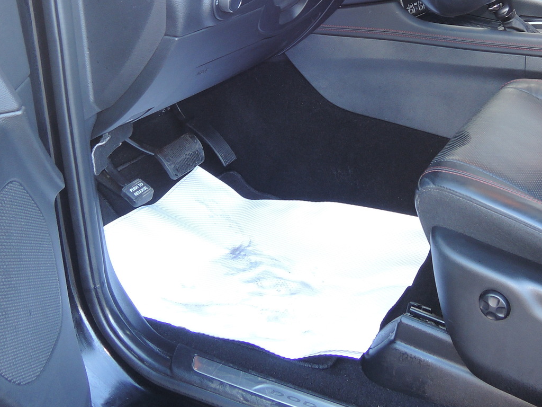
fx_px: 752
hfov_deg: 39.4
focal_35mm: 48
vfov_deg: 29.0
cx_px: 343
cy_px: 37
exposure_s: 1/40
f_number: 2.8
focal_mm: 5.1
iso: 180
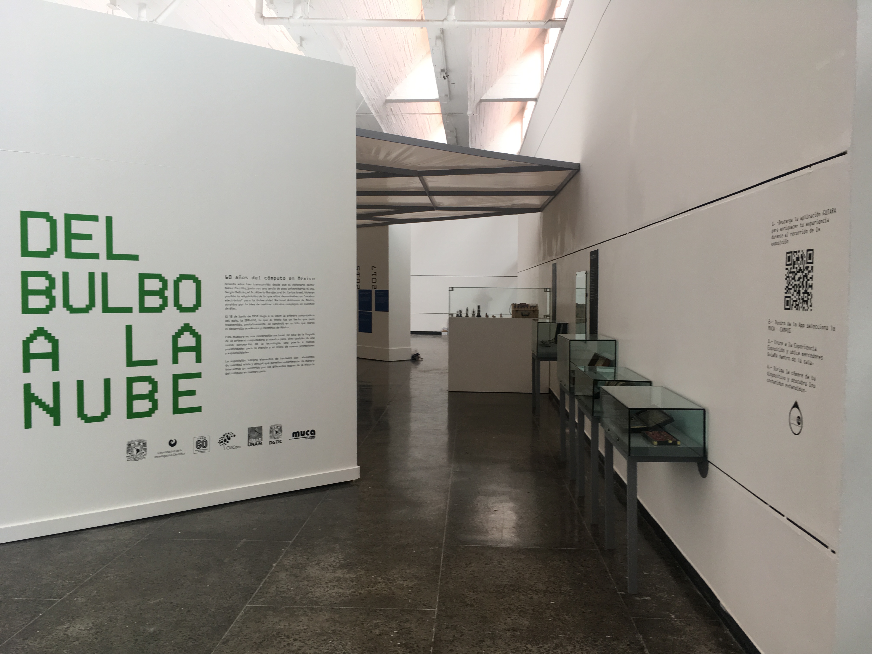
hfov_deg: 61.7
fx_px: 731
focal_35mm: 29
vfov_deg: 48.2
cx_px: 436
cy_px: 327
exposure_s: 1/120
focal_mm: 4.15
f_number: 2.2
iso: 40
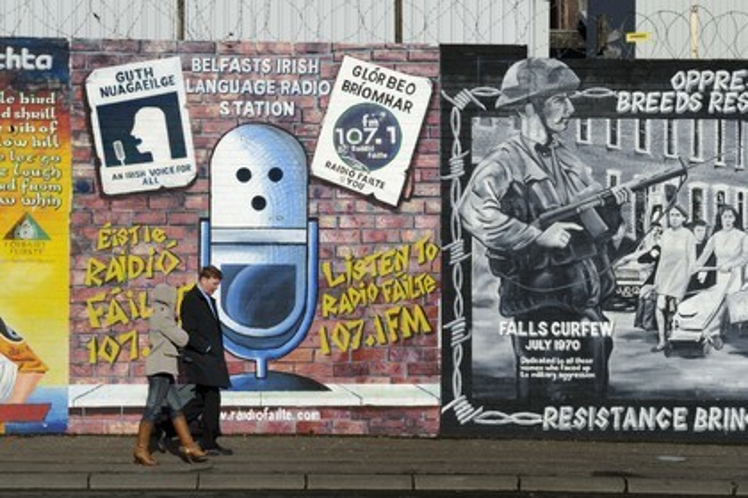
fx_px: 1205
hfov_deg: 34.5
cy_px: 249
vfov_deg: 23.4
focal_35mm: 58
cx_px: 374
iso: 400
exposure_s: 1/320
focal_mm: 58
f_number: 18
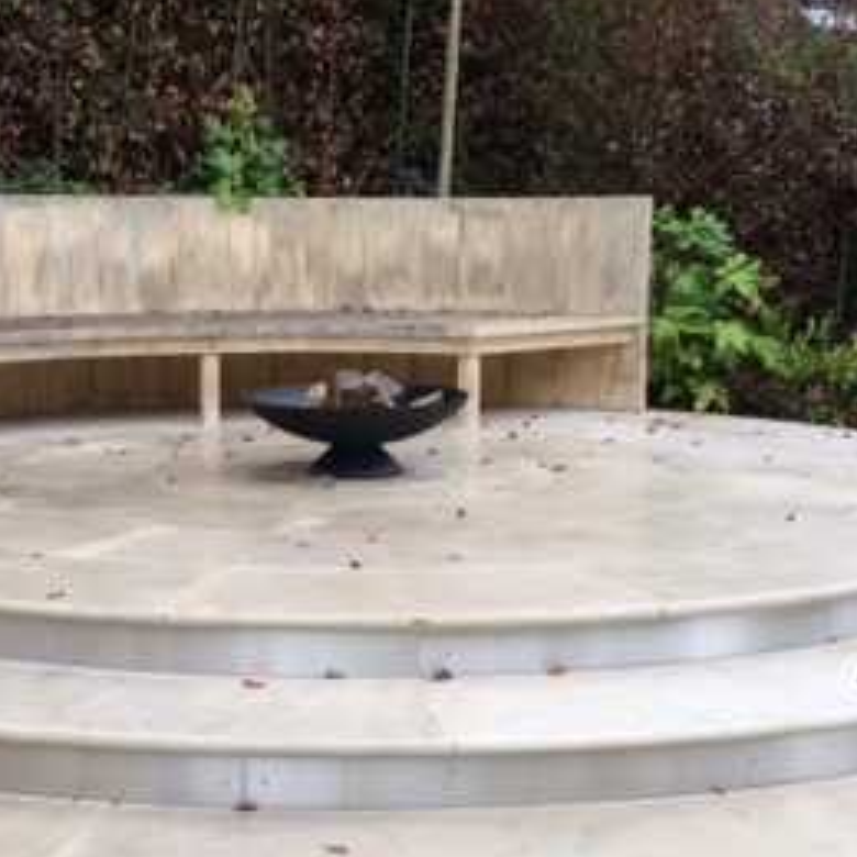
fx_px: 1765
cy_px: 653
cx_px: 336
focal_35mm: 63
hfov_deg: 27.2
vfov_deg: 26.9
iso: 32
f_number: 2.2
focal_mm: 4.15
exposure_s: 1/60
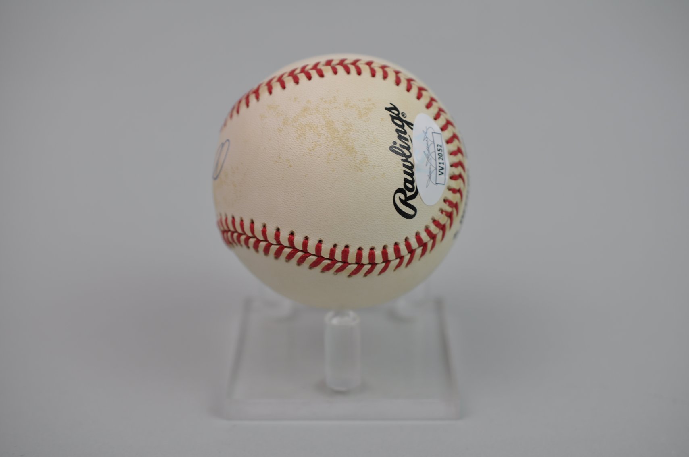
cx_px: 344
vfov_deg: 22.6
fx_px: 1147
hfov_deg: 33.4
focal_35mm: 60
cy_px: 228
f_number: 4
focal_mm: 40
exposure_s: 1/60
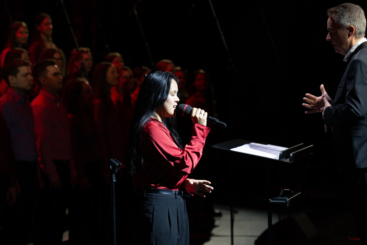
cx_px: 184
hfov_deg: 15.8
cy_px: 122
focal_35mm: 130
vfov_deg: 10.5
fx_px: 1325
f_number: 4.5
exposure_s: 1/160
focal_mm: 130
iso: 1000
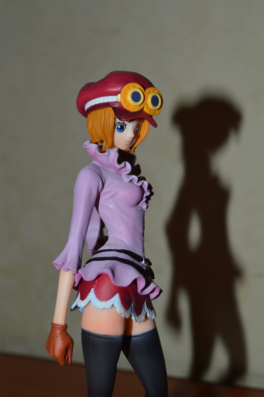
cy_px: 198
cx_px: 132
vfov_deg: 38.9
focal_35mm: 51
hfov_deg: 26.4
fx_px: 562
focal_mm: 34
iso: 100
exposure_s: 1/60
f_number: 8
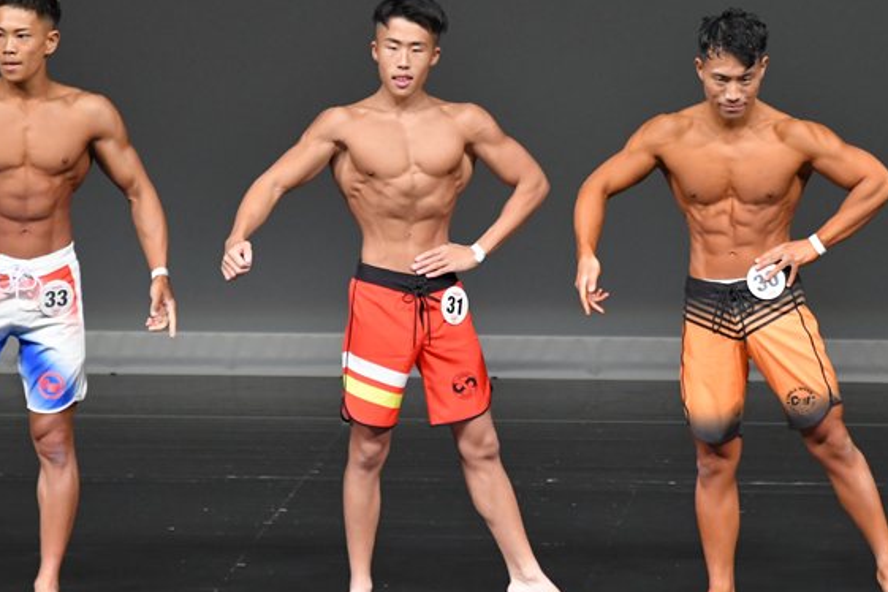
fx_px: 10729
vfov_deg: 3.2
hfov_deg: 4.7
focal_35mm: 435
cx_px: 547
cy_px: 329
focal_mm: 210
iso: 4000
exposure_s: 1/400
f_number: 5.6
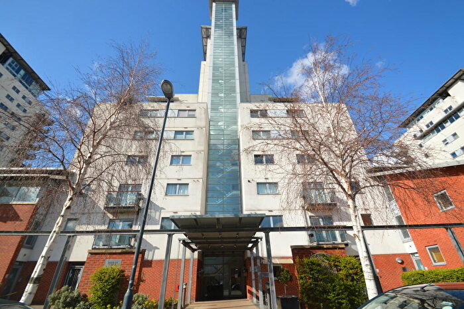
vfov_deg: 77.3
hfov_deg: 100.4
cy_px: 154
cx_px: 232
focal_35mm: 15
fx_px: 193
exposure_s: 1/200
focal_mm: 10
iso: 100
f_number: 9
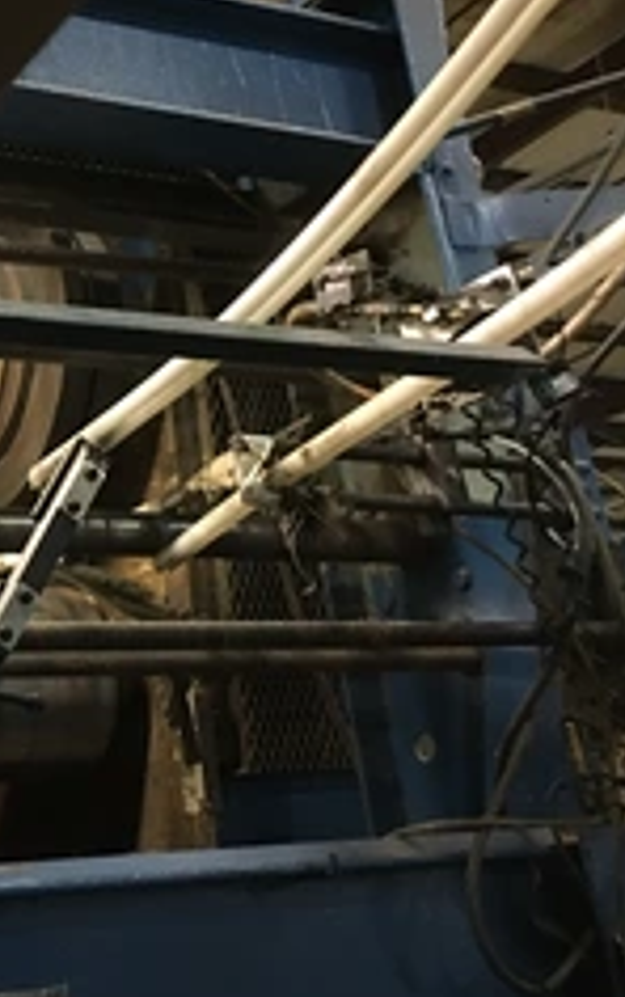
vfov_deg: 38.8
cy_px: 477
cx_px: -114
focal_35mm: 52
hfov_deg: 23.0
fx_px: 1414
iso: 64
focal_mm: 4.15
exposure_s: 1/4
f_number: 2.2
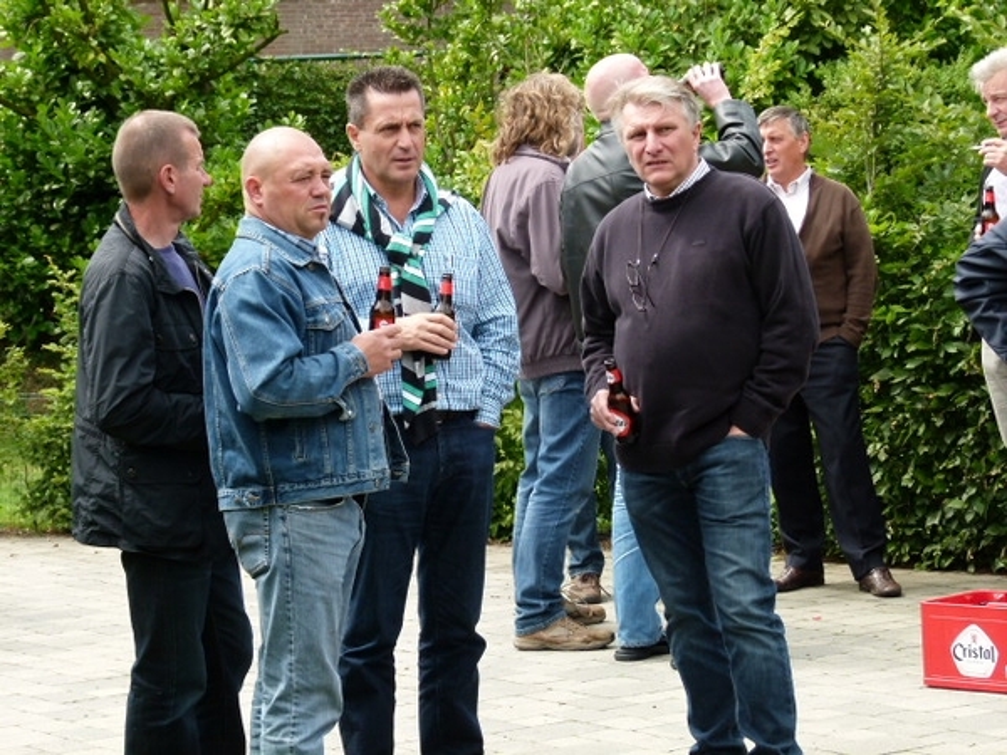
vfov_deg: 13.1
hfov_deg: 17.4
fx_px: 3287
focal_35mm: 113
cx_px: 504
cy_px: 378
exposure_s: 1/200
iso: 100
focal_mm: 20.4
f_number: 4
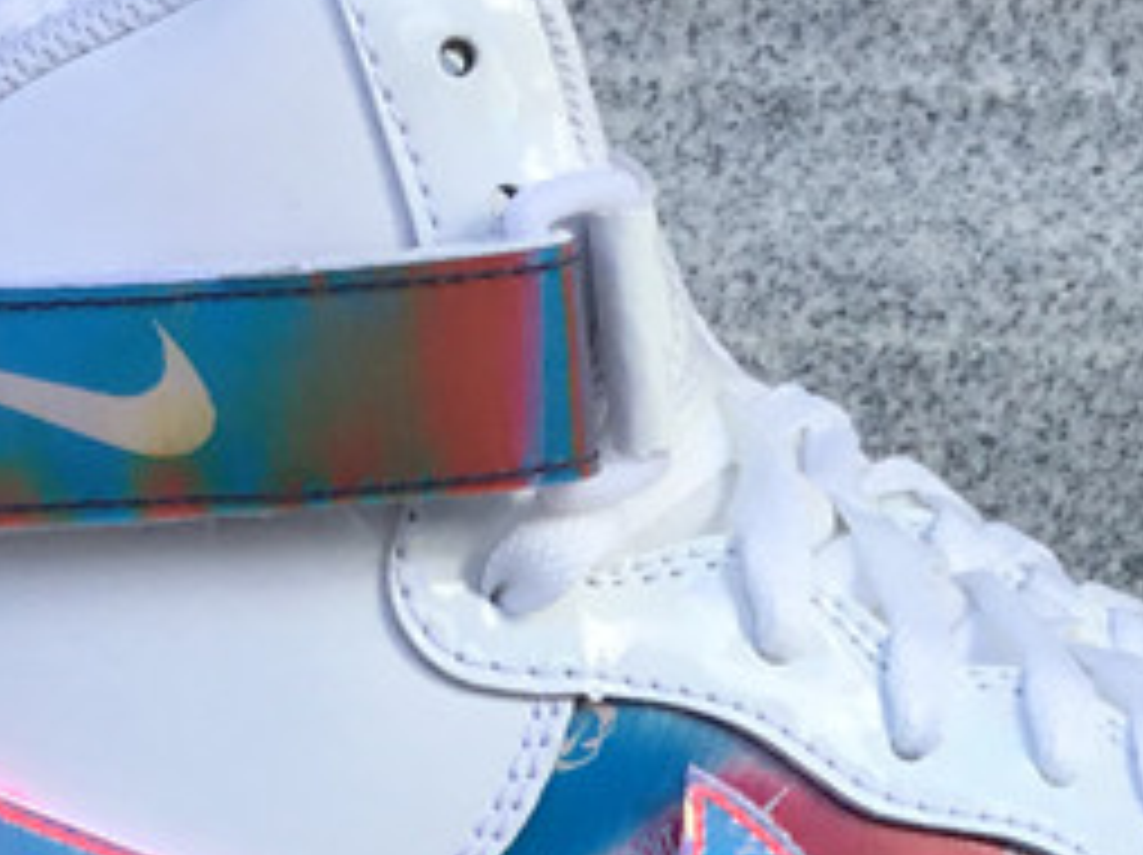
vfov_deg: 12.9
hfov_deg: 17.8
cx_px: 850
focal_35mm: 110
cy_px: 1195
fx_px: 3629
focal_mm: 3.3
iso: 25
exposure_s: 1/379
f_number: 2.4
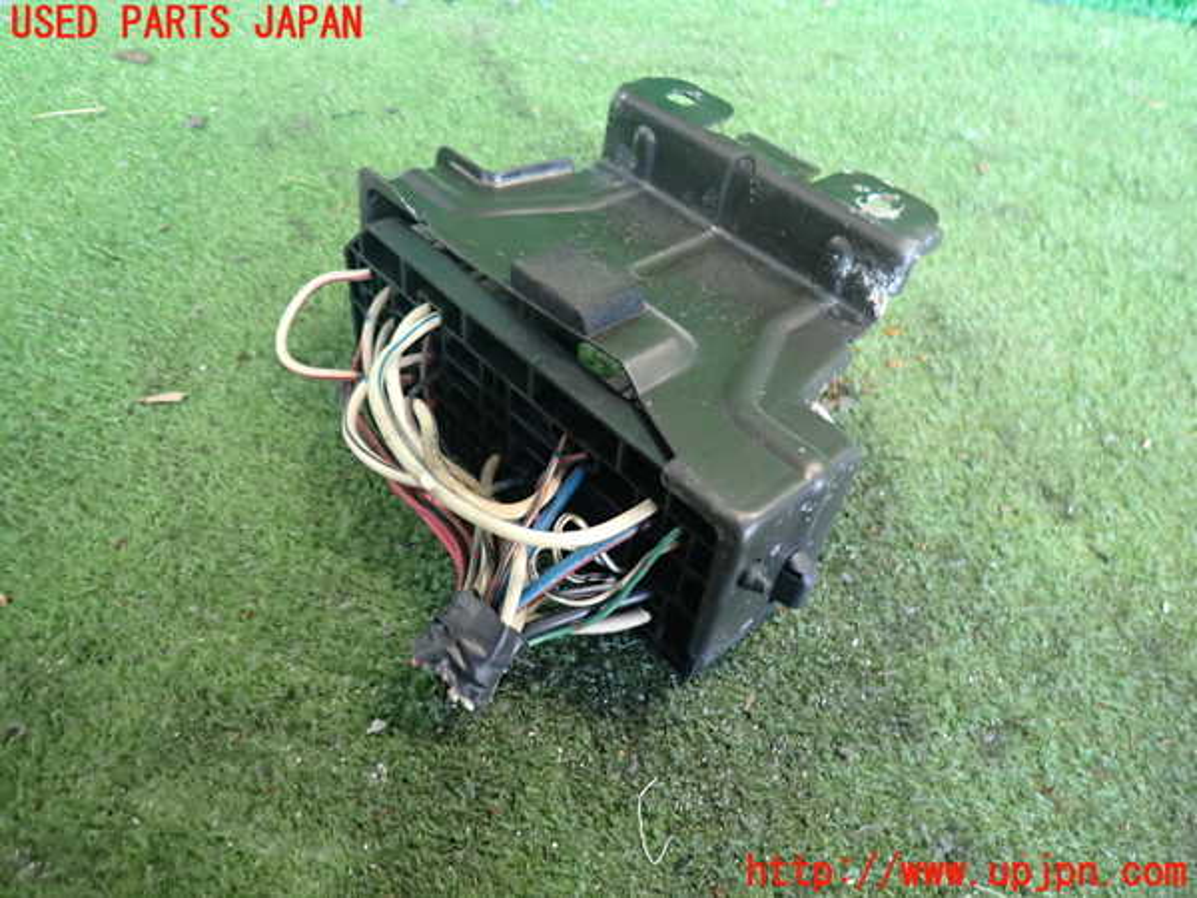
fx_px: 864
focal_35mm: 25
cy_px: 449
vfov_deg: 54.9
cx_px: 598
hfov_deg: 69.4
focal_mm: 4.5
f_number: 2
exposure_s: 1/30
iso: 400
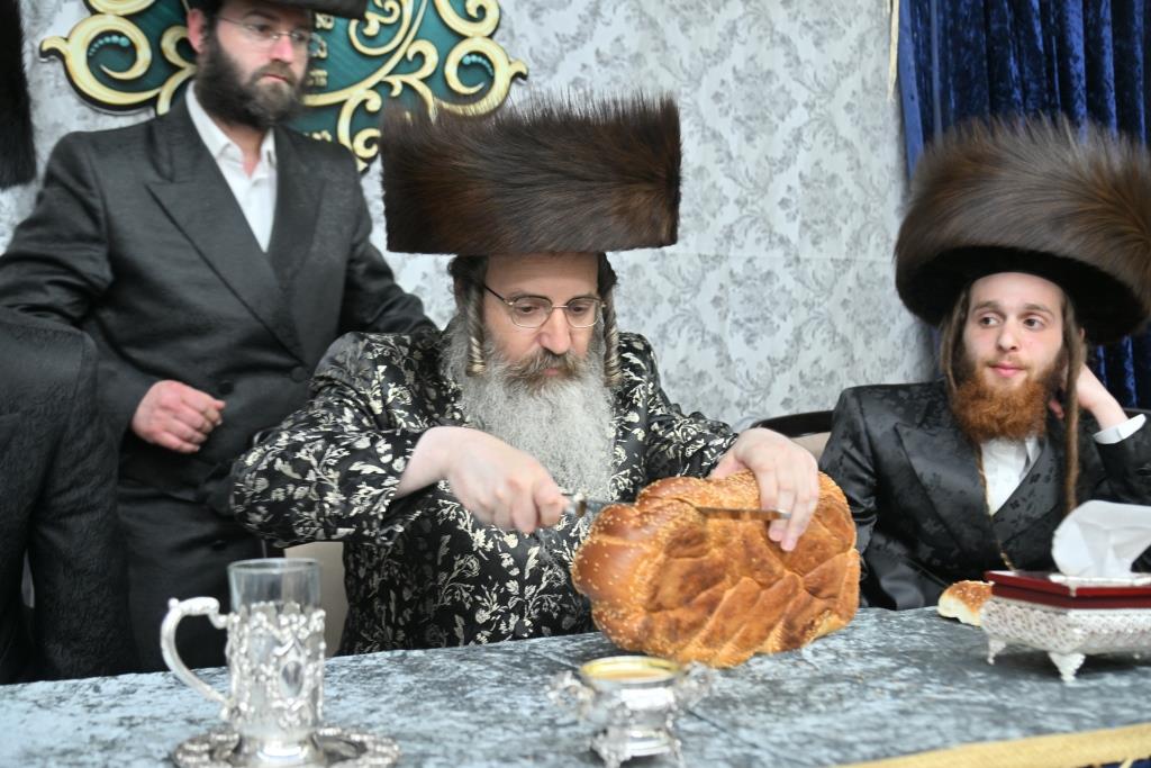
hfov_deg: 39.6
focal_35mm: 50
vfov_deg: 27.0
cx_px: 576
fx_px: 1599
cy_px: 384
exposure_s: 1/160
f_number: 4
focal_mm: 50
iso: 640
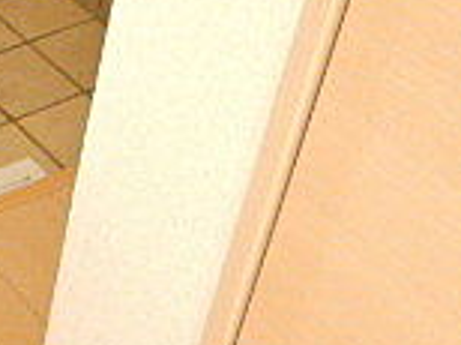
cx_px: -404
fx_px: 1330
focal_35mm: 100
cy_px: -69
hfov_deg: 16.1
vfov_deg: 14.3
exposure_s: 1/25
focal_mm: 4.3
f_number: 2.8
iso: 200
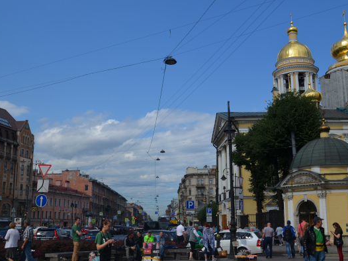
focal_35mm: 43
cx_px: 159
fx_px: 432
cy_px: 132
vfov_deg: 33.6
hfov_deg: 43.8
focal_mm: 26
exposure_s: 1/320
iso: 100
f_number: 9
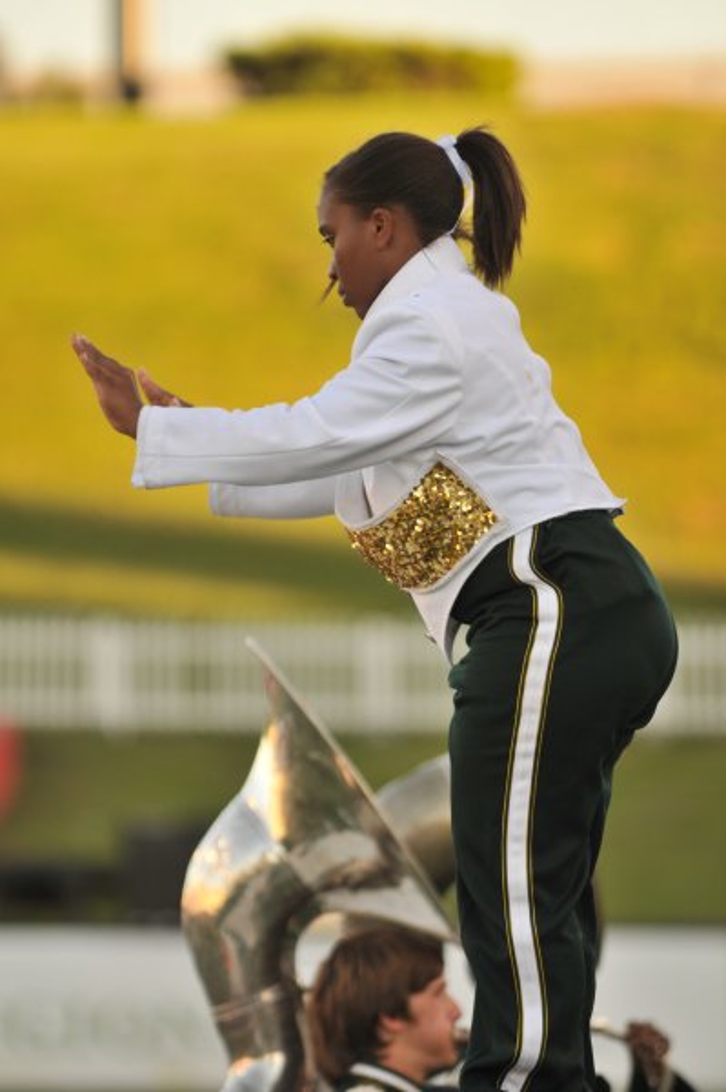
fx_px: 9090
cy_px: 546
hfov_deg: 4.6
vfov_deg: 6.9
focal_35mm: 300
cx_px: 363
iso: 200
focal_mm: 200
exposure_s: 1/640
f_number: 2.8
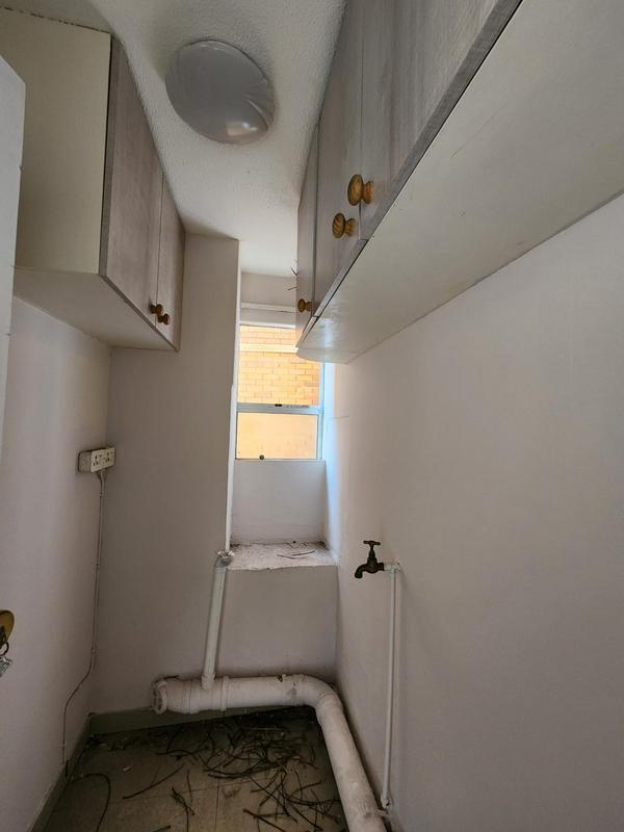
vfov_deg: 106.2
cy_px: 416
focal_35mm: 13
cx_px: 312
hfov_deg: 89.9
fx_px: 312
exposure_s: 1/33
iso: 320
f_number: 2.2
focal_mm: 2.2
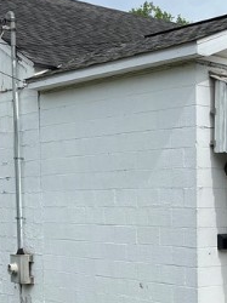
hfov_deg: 17.5
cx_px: 279
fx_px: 701
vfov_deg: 24.0
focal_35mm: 80
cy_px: 255
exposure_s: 1/4484
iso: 50
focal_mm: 5.1
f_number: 1.6
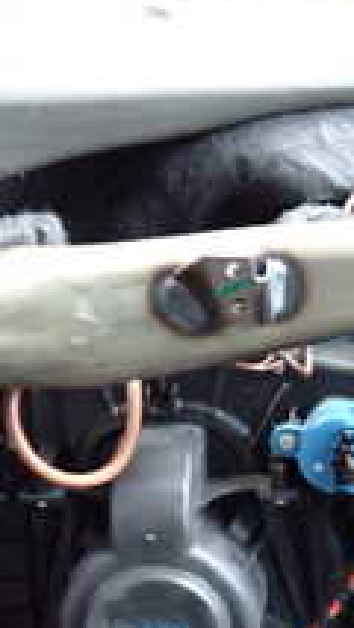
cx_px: 743
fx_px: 1633
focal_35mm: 98
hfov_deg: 11.1
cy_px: 504
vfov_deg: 21.5
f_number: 2.4
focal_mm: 5.79
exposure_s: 1/25
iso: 800
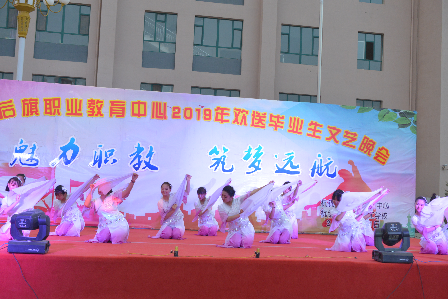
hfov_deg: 41.1
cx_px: 224
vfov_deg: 28.1
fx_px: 597
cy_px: 150
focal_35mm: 48
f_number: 4.5
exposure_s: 1/200
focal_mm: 48
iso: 3200
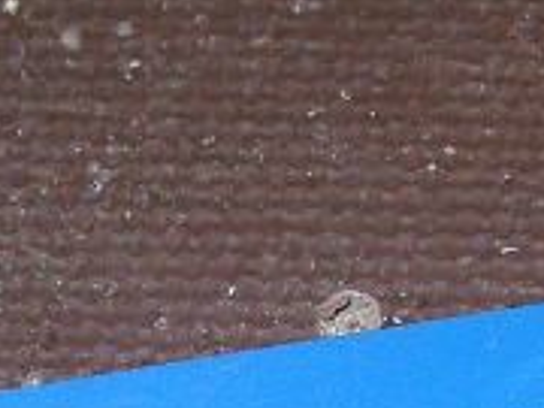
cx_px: 553
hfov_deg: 10.6
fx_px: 2907
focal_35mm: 185
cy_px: 668
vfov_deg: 7.8
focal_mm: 7.8
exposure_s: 1/60
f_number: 5.5
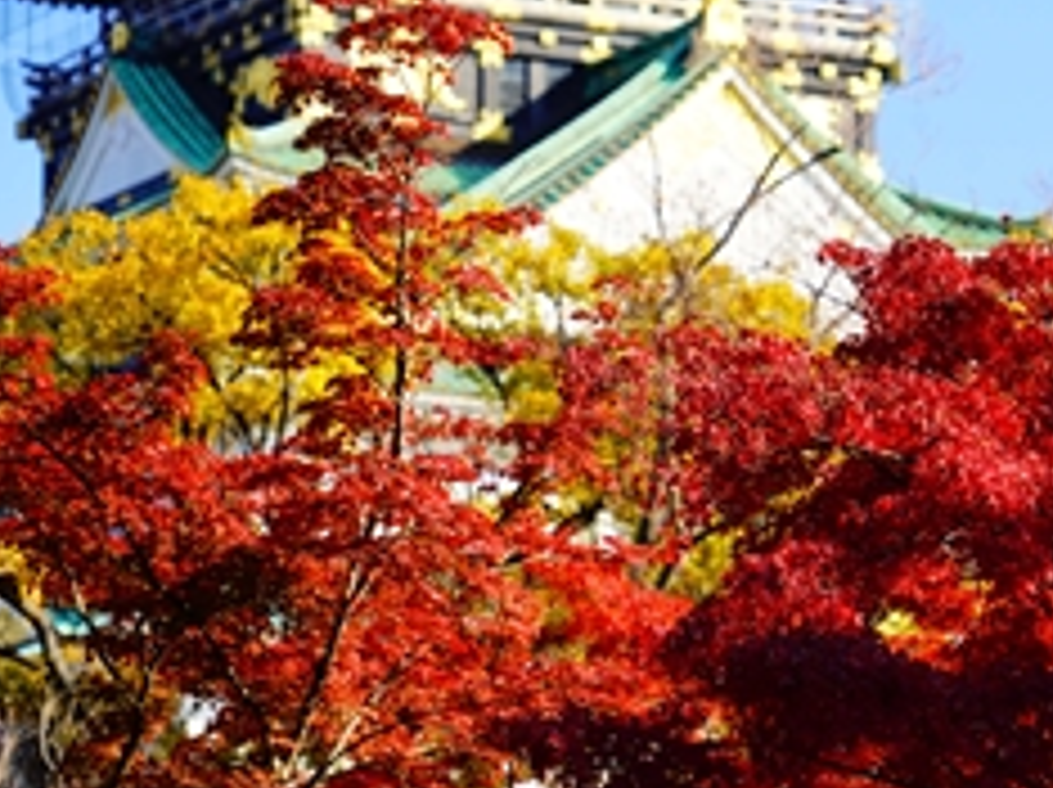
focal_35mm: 237
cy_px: 417
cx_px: 837
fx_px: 7202
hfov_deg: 8.3
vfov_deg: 6.3
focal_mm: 144
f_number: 6.7
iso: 100
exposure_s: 1/200
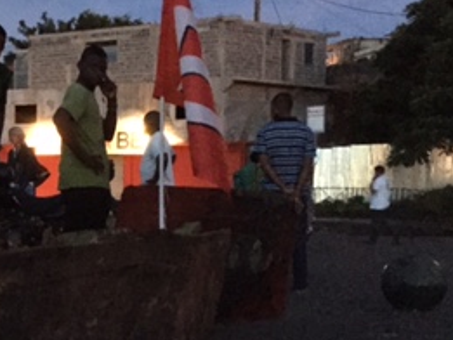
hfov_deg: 25.1
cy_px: 184
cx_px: -68
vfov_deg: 20.7
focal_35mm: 71
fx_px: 930
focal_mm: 4.15
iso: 2000
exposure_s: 1/15
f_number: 2.2
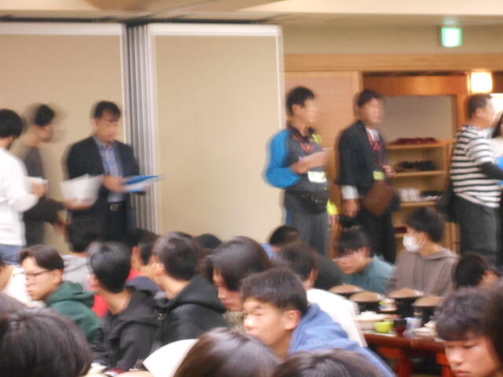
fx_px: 1889
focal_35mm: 130
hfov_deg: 15.2
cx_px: 252
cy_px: 188
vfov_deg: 11.4
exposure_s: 1/10
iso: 800
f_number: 6.5
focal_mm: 23
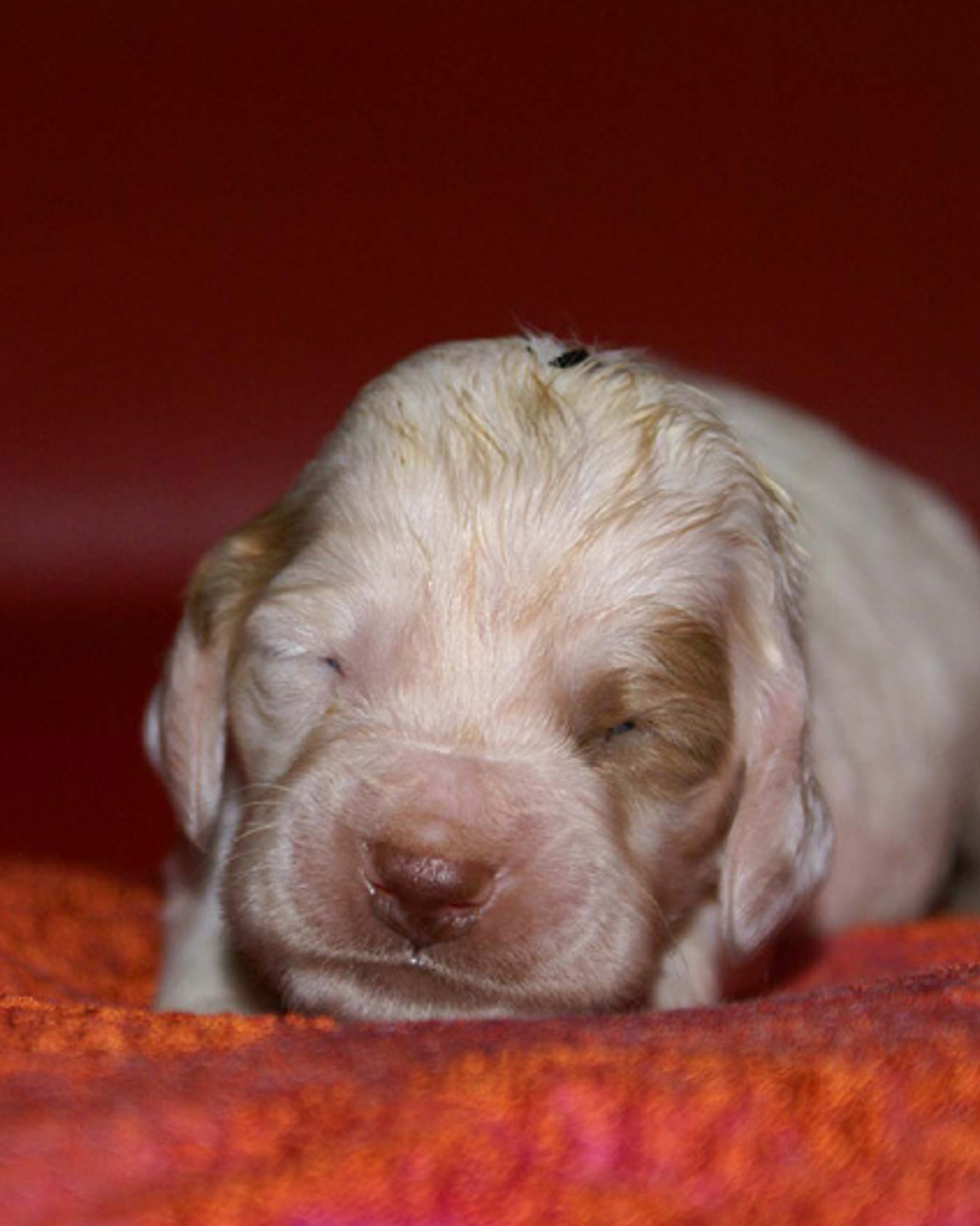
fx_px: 5404
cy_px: 611
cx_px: 387
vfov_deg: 12.9
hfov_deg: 10.4
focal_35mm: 149
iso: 400
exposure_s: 1/125
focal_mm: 70
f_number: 5.6
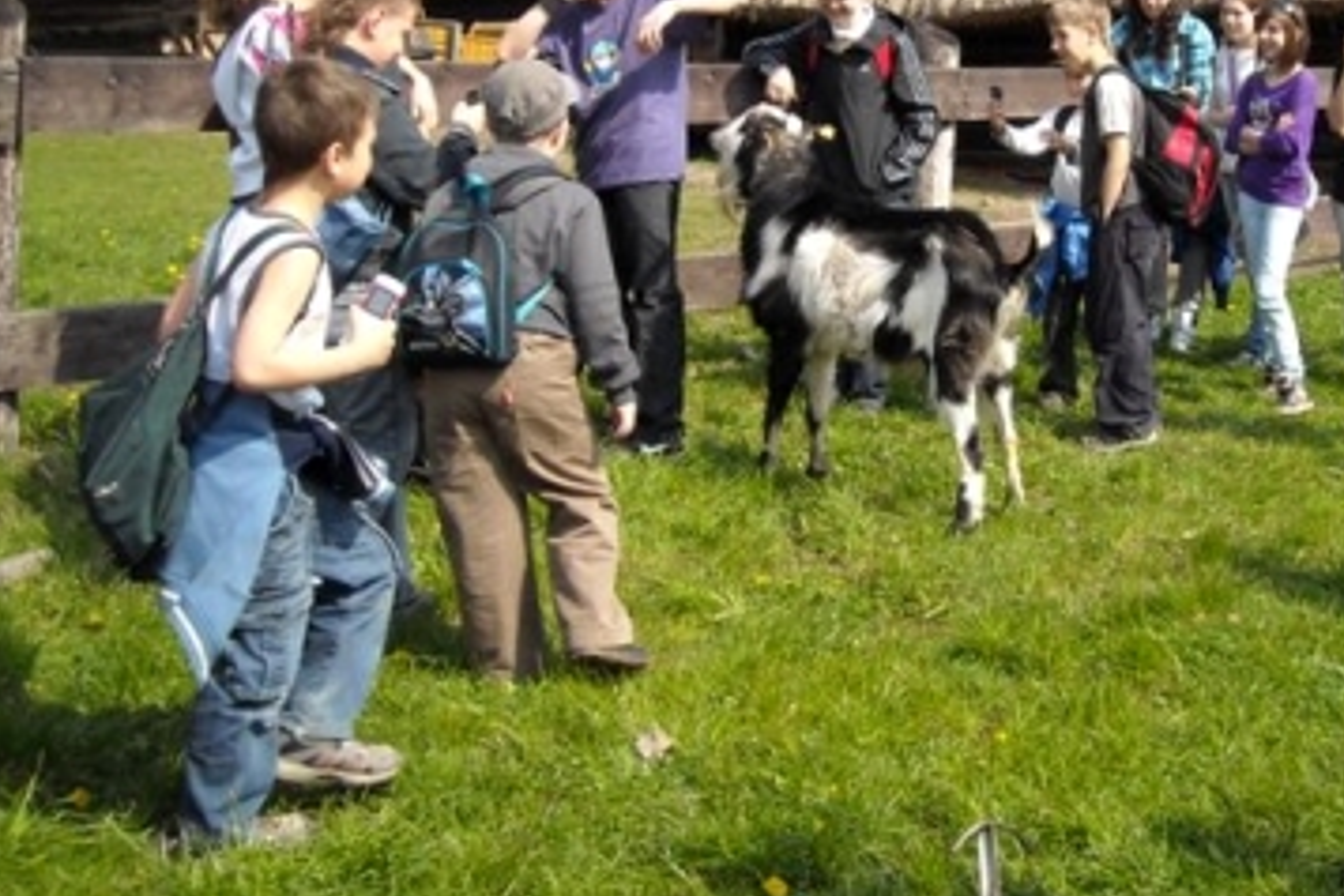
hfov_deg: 36.6
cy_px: 198
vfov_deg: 24.7
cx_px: 855
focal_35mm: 54
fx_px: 2016
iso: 118
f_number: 5.6
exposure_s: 1/250
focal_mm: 5.7
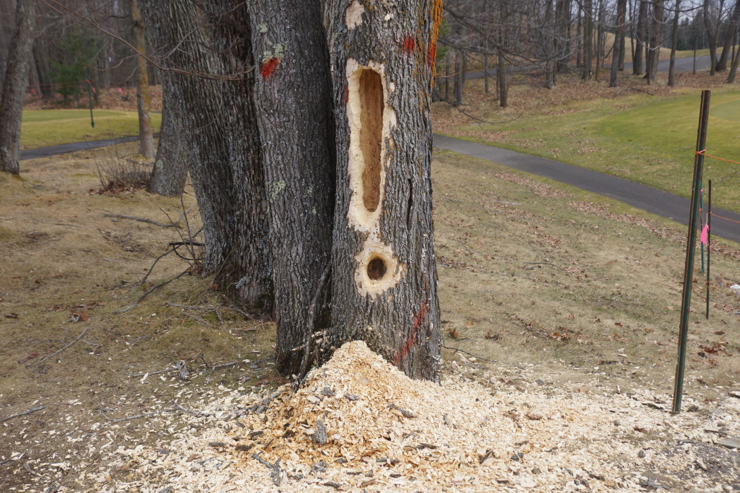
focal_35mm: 40
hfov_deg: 48.5
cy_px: 244
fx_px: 822
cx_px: 363
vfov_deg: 33.4
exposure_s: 1/200
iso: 100
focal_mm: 26
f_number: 6.3
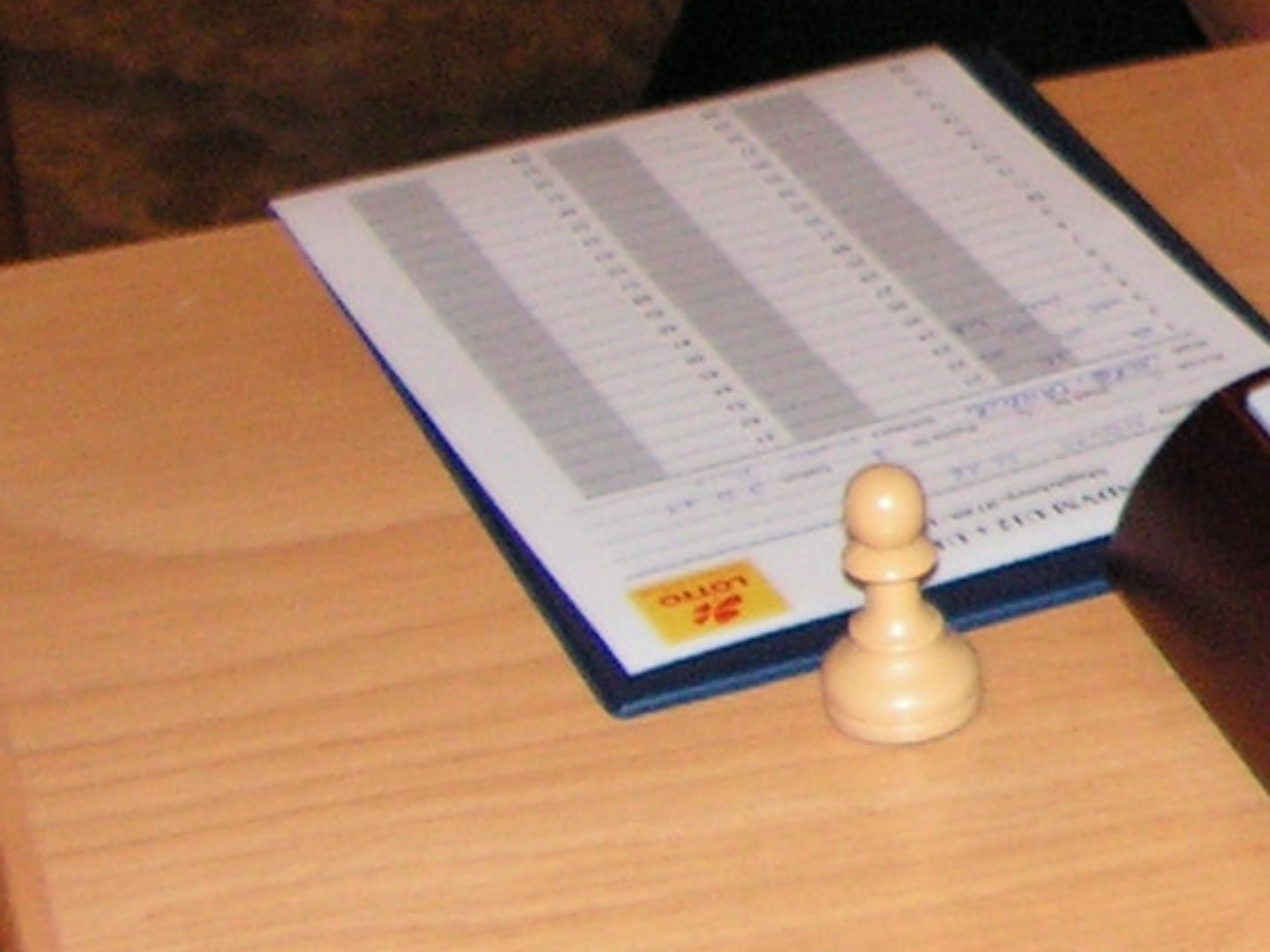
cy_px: -14
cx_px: 2029
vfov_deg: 11.1
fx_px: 4842
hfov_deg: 13.8
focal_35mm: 132
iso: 200
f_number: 3.2
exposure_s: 1/40
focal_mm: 6
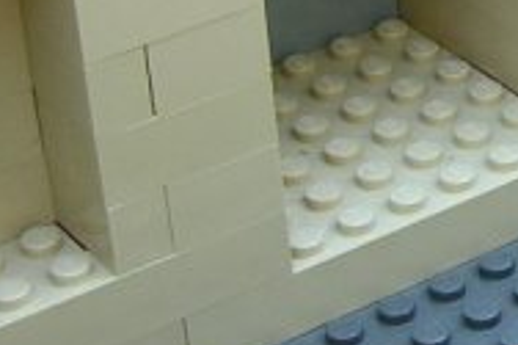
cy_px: 19
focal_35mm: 168
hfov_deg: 11.6
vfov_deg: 8.1
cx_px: 810
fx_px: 2415
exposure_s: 1/50
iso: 50
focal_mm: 6.3
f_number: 2.8
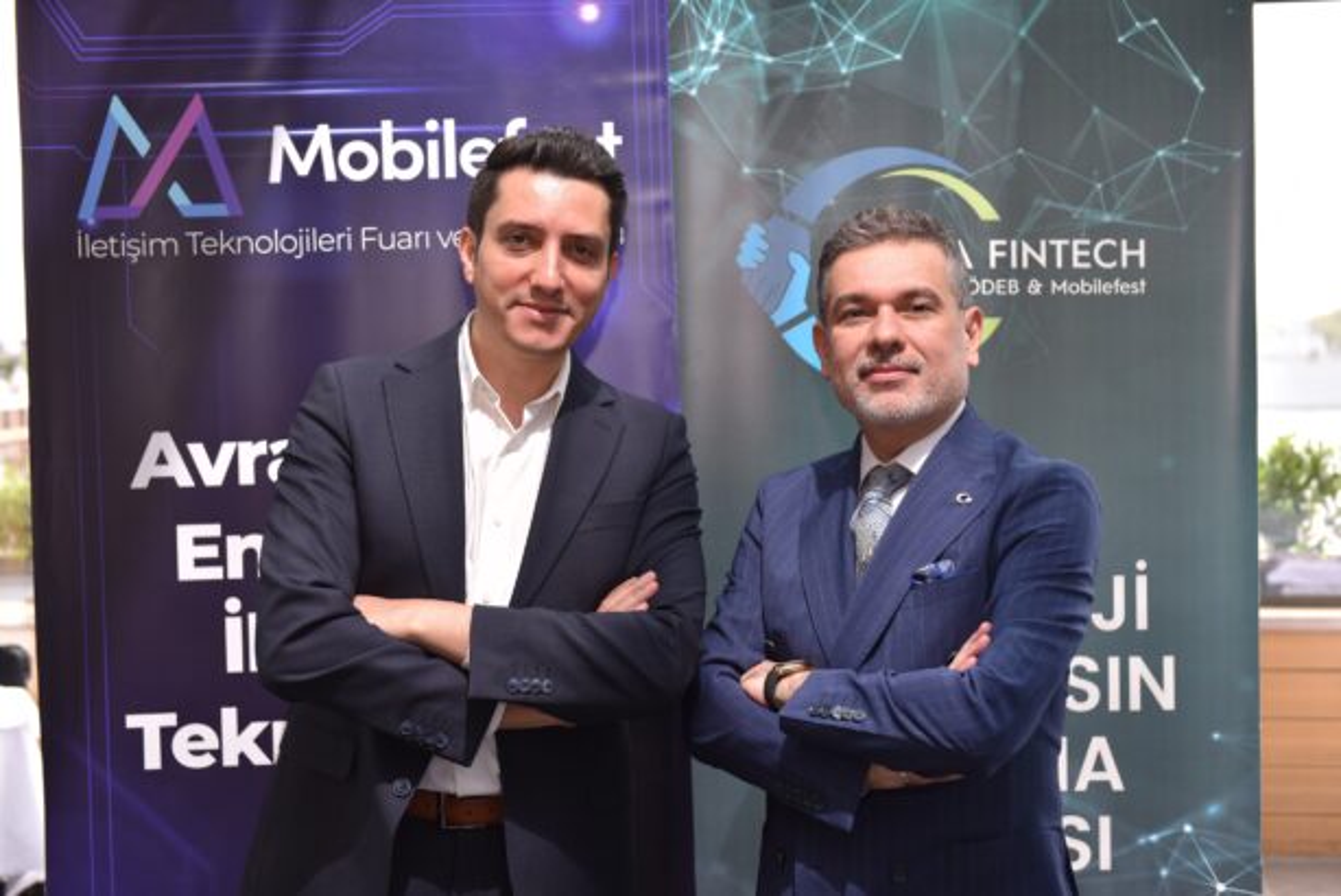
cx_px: 670
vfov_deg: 27.0
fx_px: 1863
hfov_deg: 39.6
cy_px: 448
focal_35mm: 50
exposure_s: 1/250
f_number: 4
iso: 200
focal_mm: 50
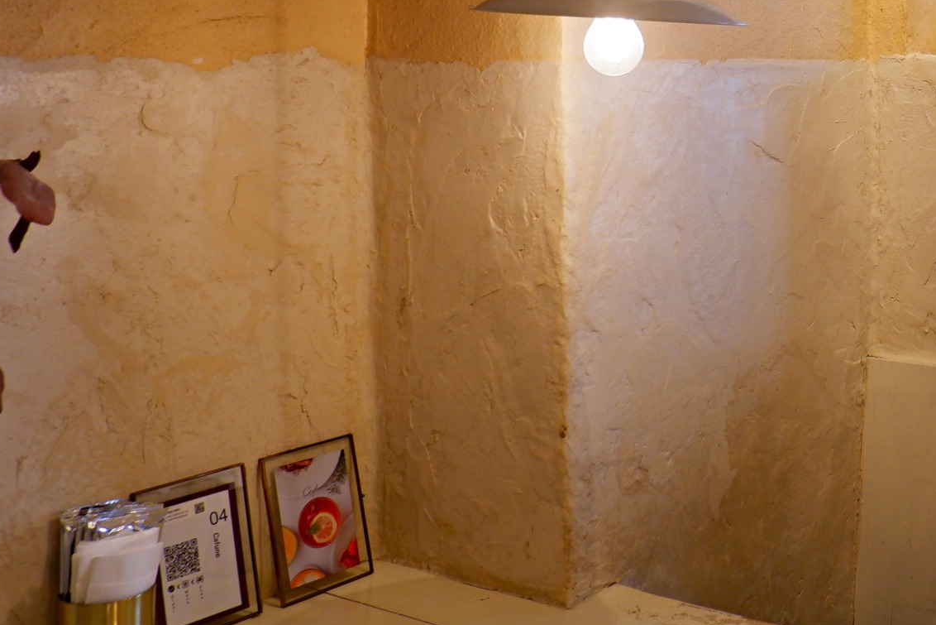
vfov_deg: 25.4
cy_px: 89
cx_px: 926
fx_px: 1352
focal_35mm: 52
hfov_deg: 34.8
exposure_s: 1/60
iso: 400
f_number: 3.5
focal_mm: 15
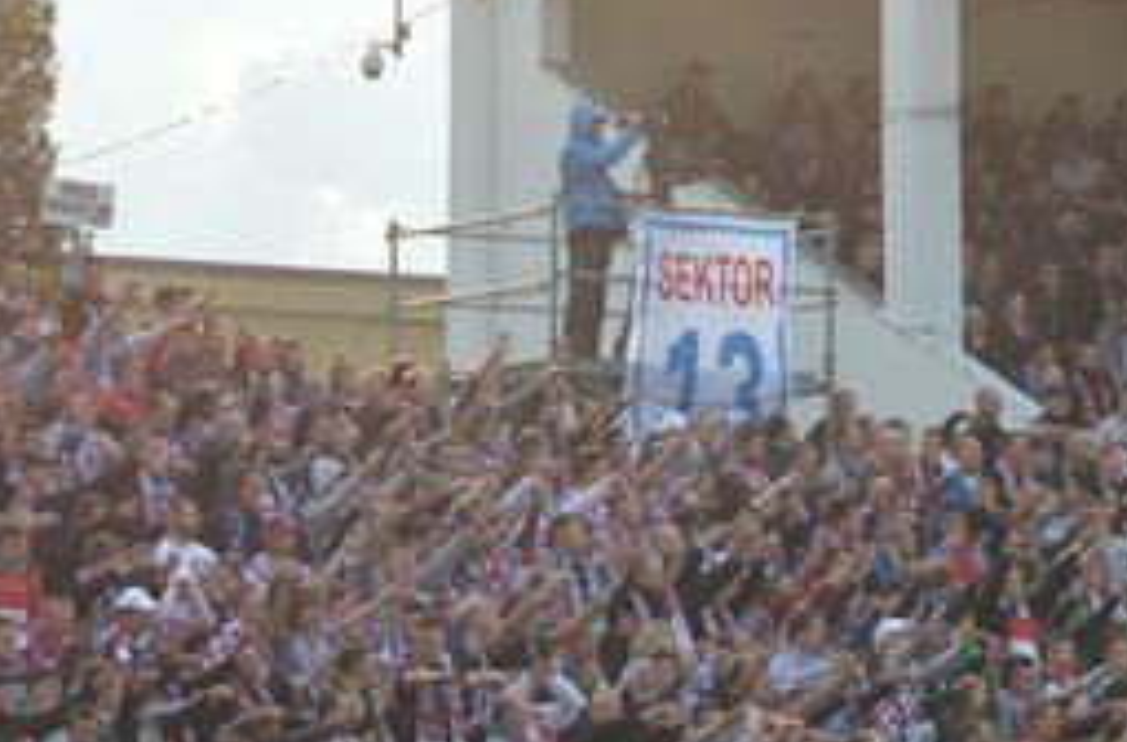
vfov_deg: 5.8
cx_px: 1003
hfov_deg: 8.8
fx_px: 7330
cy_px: 532
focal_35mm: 235
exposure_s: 1/500
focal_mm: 70
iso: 360
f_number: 5.6
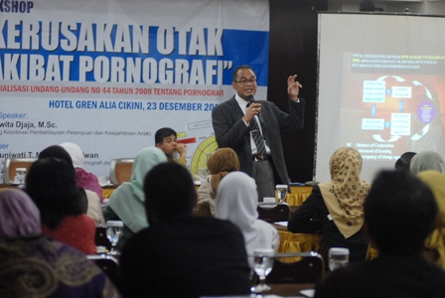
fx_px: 1485
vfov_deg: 11.5
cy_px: 149
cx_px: 222
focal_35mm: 120
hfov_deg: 17.0
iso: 500
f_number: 2.8
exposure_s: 1/40
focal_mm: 80
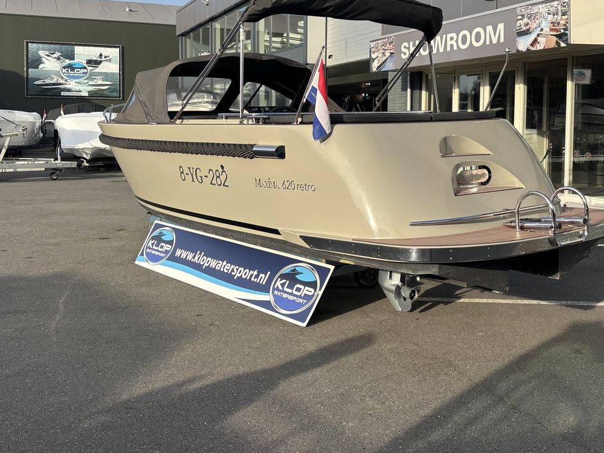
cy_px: 146
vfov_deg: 35.6
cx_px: 325
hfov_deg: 46.8
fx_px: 698
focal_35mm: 40
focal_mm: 5.96
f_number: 1.6
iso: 50
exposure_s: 1/2105
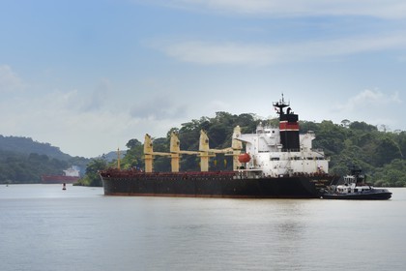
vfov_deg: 13.7
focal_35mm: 100
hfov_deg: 20.4
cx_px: 203
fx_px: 1128
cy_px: 136
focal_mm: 100
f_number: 14
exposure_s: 1/250
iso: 200
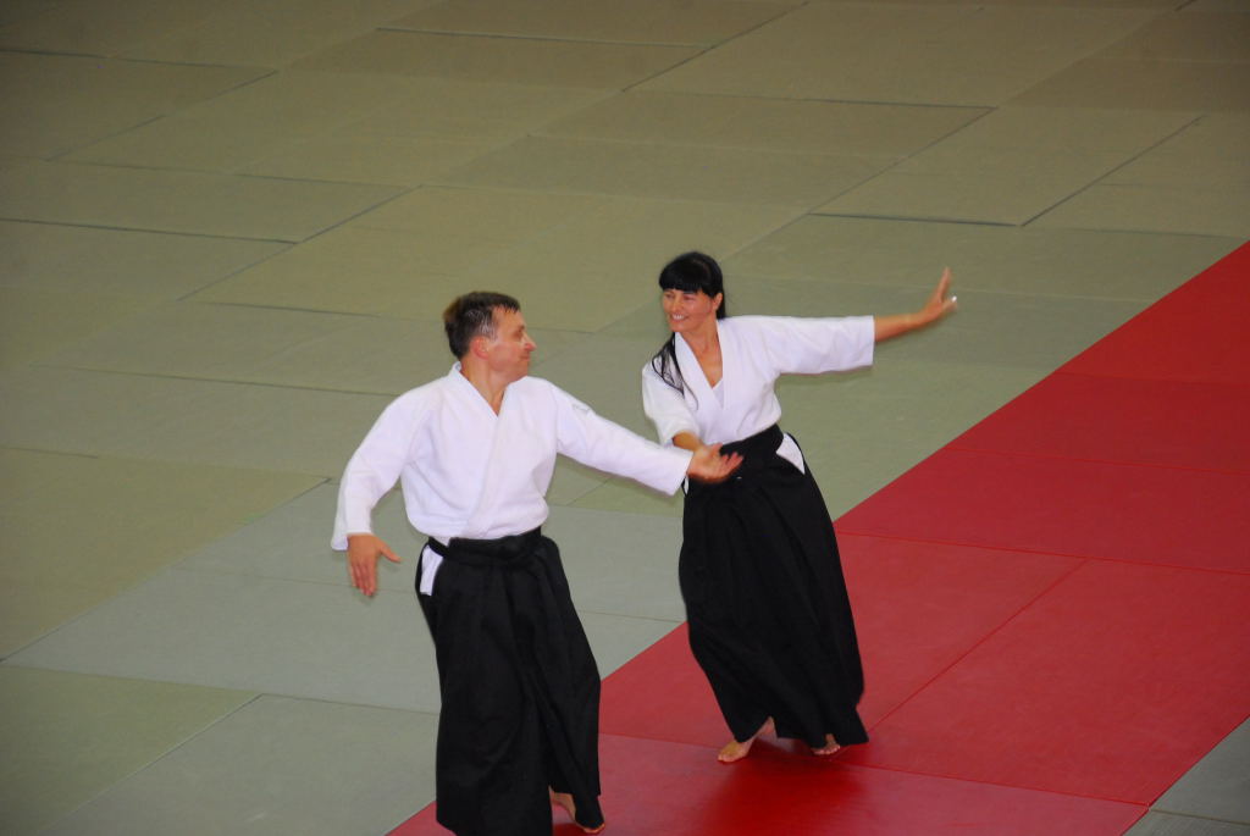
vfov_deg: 10.0
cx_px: 625
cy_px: 418
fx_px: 4796
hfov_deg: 14.8
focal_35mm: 138
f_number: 7.1
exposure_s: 1/60
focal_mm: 92
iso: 800
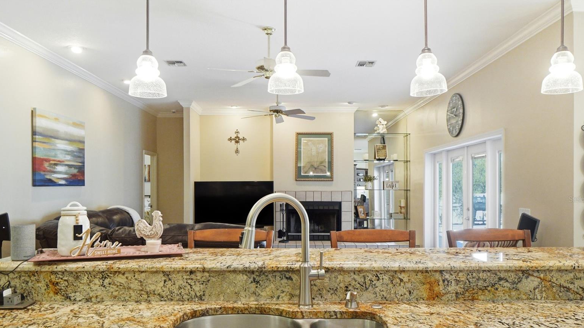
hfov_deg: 71.9
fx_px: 403
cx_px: 300
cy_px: 199
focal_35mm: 26
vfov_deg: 44.1
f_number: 6.3
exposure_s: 1/50
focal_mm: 16
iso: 100
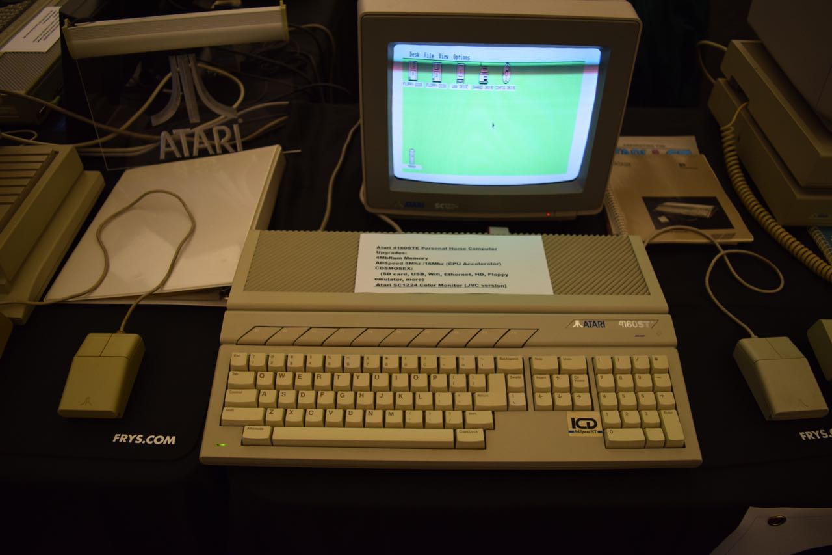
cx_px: 416
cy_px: 278
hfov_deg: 67.4
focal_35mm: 27
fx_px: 624
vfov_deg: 47.9
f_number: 4
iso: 640
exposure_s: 1/60
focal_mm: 18
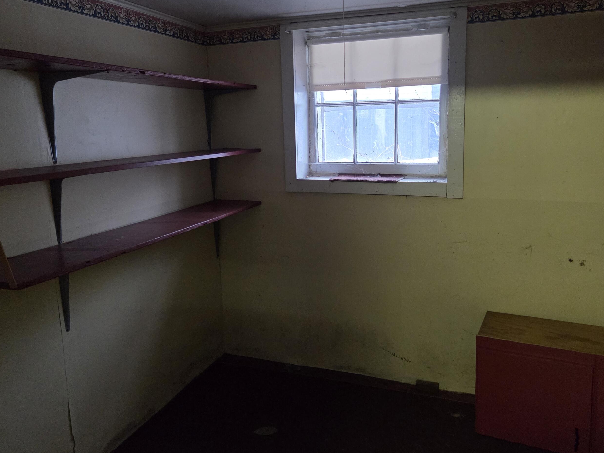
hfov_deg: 63.3
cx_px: 327
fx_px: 489
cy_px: 198
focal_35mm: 28
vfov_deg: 49.6
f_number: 1.8
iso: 2000
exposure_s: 1/120
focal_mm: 5.4
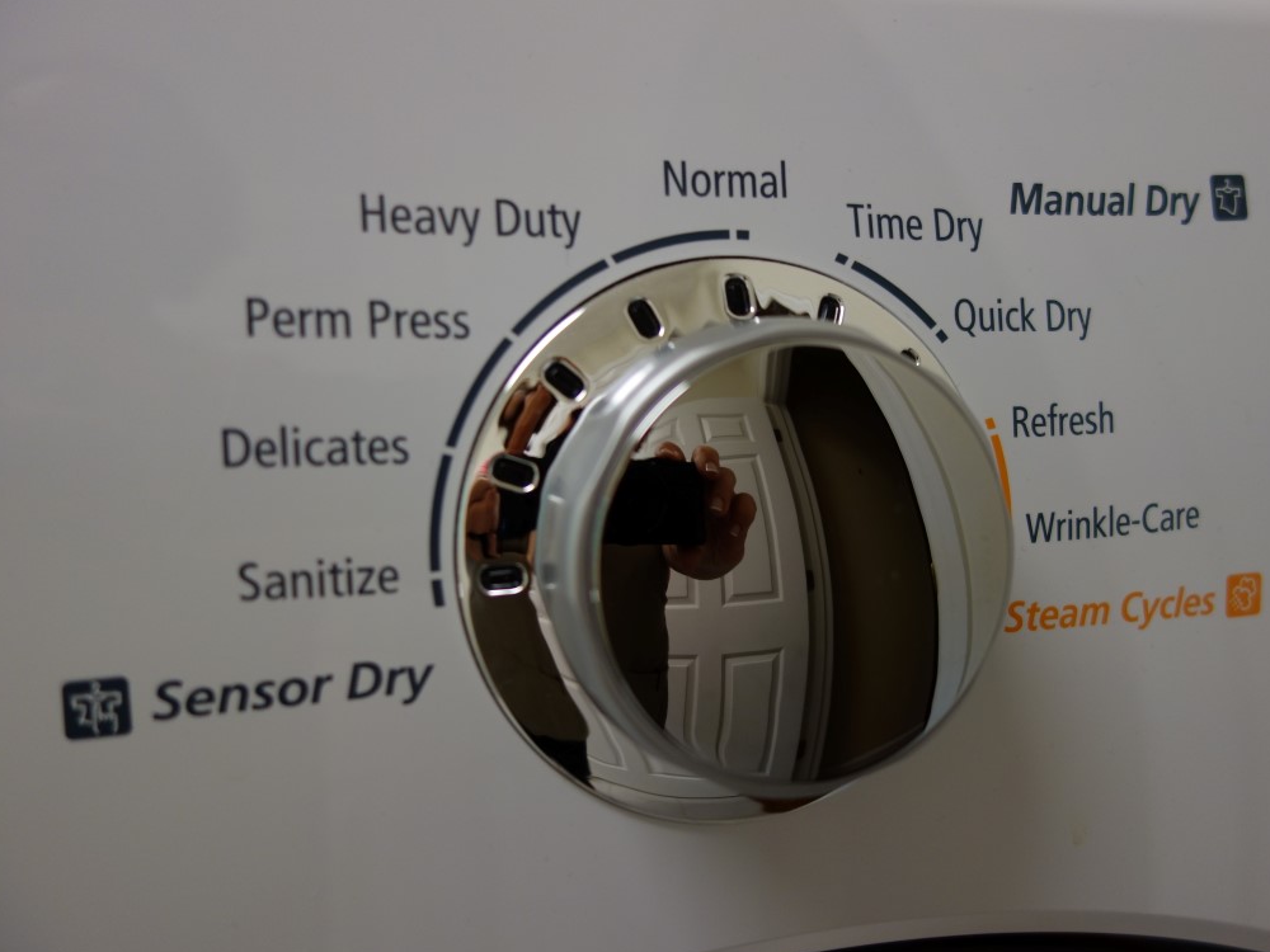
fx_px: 1137
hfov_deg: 58.2
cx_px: 698
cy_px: 479
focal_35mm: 31
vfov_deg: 45.4
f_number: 1.8
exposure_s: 1/100
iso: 160
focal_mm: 10.4
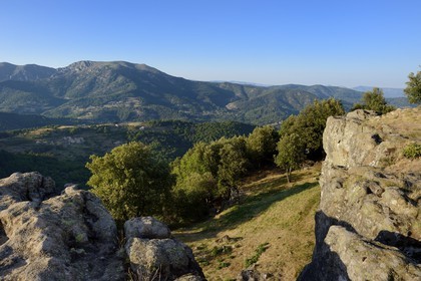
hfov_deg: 73.7
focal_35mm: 24
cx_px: 210
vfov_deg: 53.1
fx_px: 281
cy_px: 140
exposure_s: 1/125
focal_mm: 24
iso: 200
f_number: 11
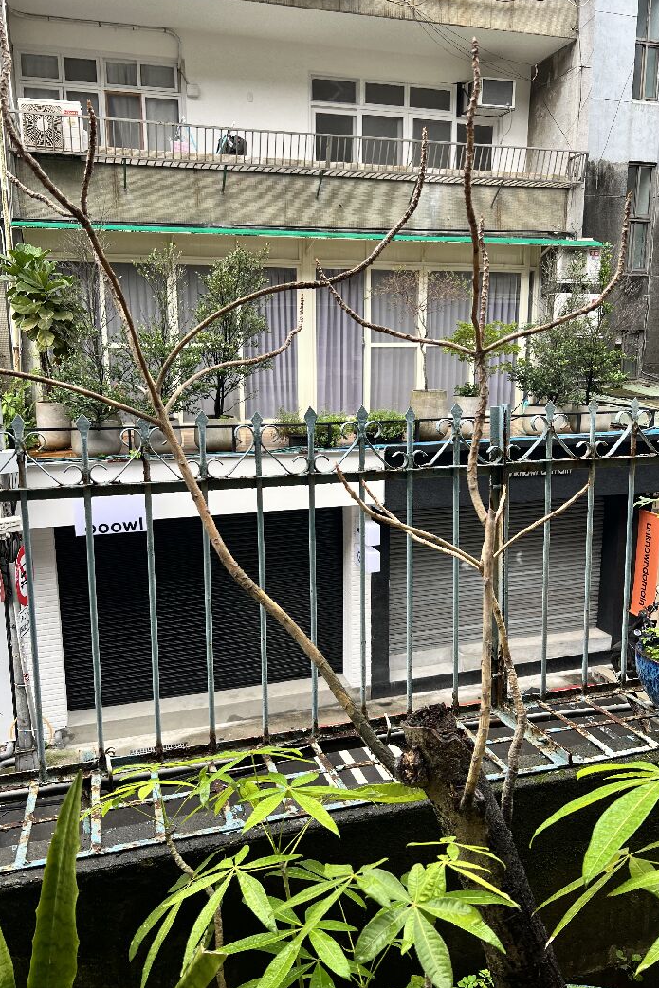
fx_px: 769
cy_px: 487
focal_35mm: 28
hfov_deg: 46.4
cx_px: 335
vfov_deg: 65.5
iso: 40
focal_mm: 5.7
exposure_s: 1/153
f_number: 1.5
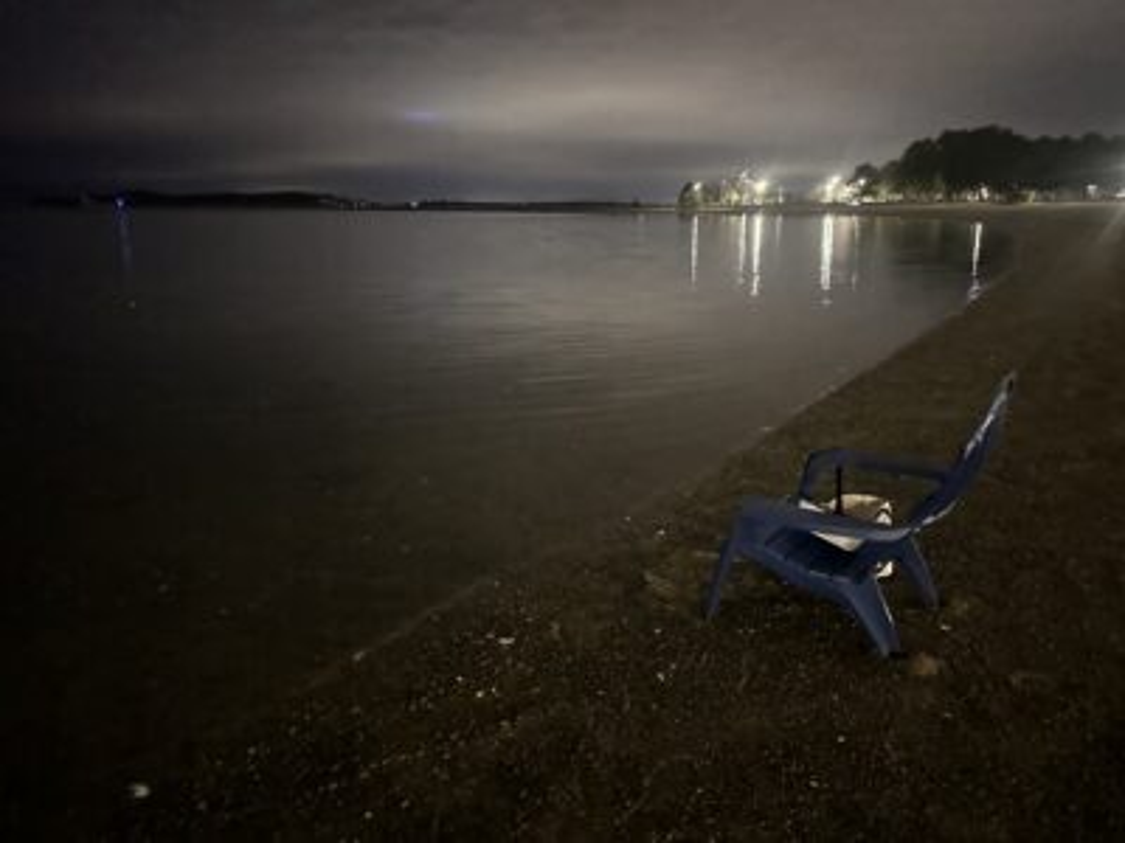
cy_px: 422
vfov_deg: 56.8
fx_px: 780
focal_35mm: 24
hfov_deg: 71.6
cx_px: 562
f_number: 1.78
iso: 10000
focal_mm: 6.86
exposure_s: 1/15
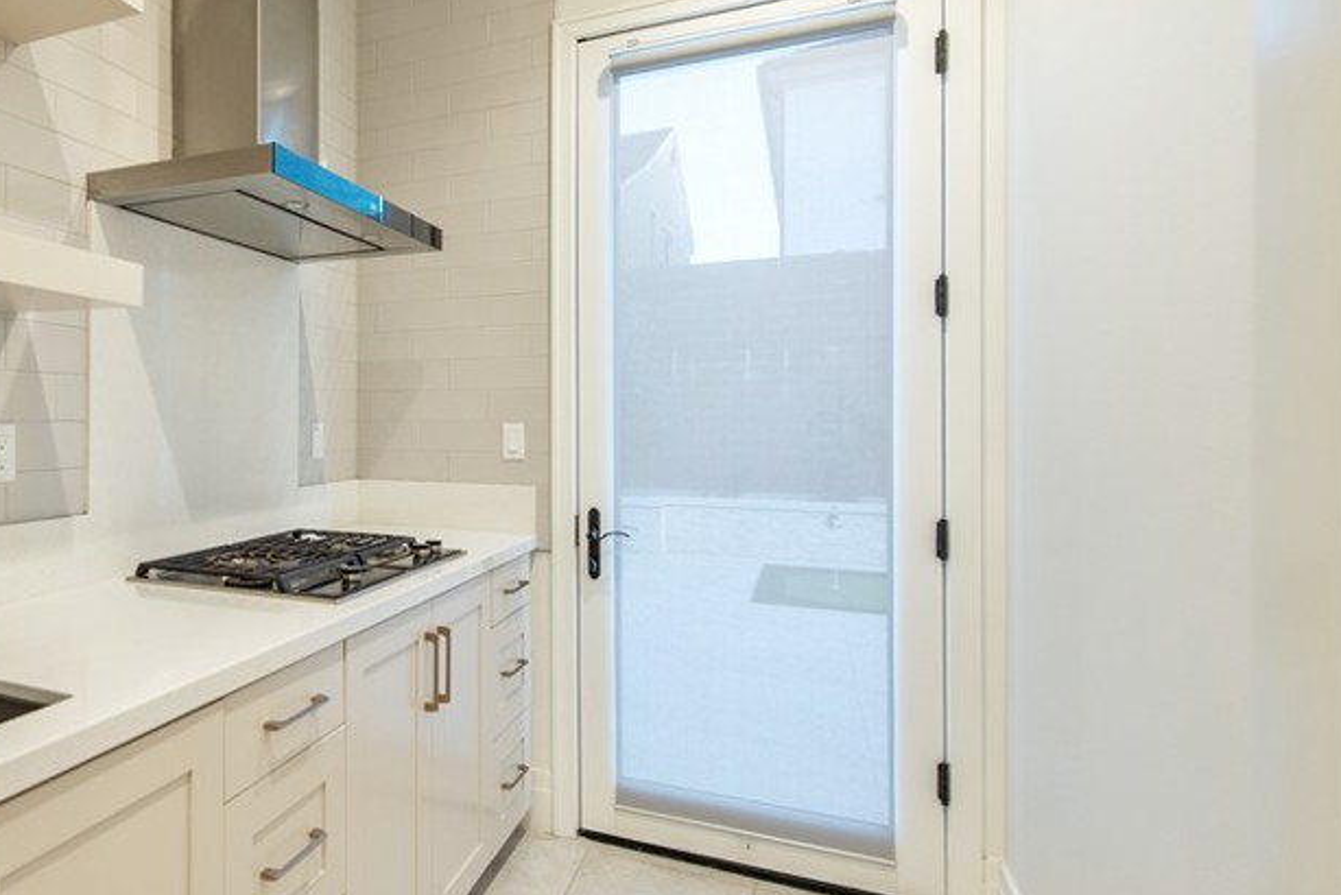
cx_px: 286
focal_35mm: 25
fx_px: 932
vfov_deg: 51.3
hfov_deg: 65.6
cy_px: 420
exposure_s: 1/60
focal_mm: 15
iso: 560
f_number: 4
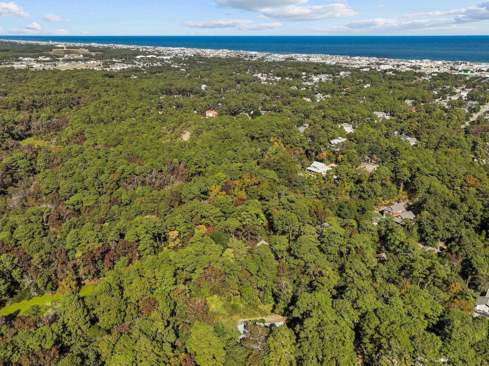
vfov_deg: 53.0
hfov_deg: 67.3
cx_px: 232
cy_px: 195
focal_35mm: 26
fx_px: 367
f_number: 2.8
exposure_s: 1/5000
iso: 110
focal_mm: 12.29
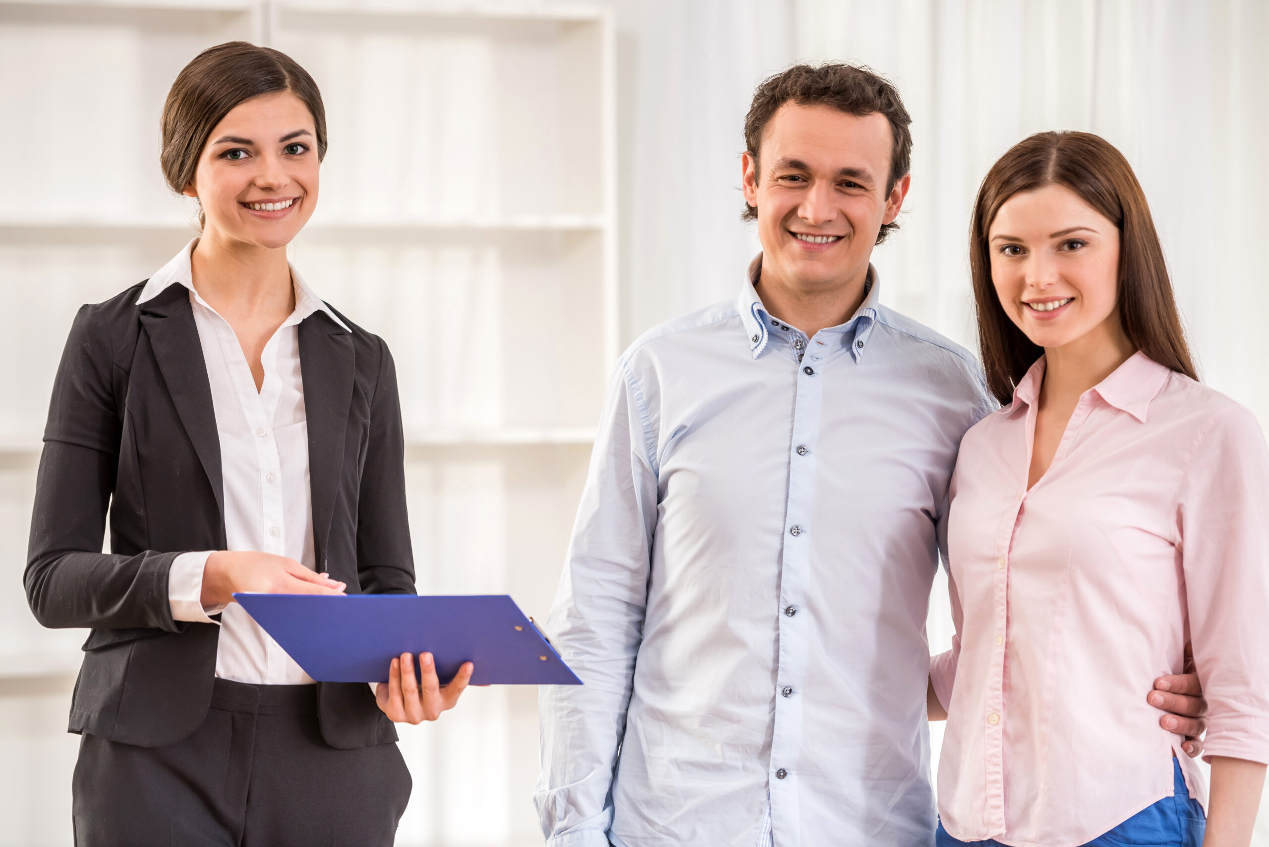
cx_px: 634
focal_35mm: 130
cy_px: 424
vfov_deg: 10.6
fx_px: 4584
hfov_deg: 15.8
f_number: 3.2
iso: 400
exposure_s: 1/250
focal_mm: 130
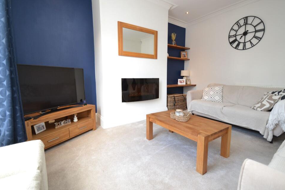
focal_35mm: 16
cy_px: 92
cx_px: 150
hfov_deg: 96.7
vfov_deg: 73.7
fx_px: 127
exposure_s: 1/60
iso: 500
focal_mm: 10
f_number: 3.5
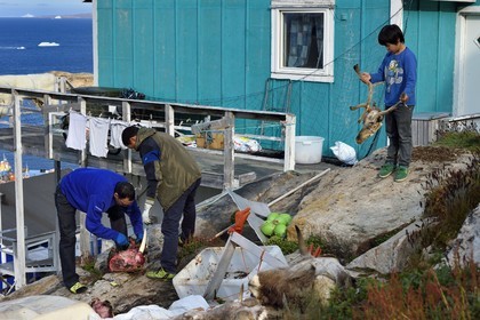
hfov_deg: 28.8
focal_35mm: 70
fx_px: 933
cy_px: 160
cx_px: 240
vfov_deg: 19.5
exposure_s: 1/320
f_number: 9
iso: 200
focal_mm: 70
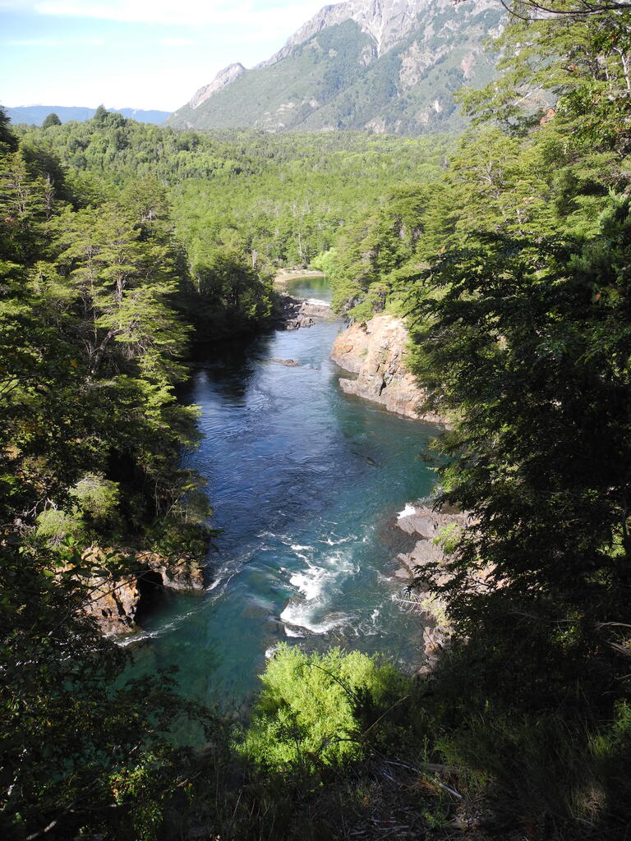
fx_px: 681
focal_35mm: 28
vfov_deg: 63.4
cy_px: 420
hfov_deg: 49.7
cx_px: 316
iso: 100
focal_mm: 6
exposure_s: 1/400
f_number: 2.8
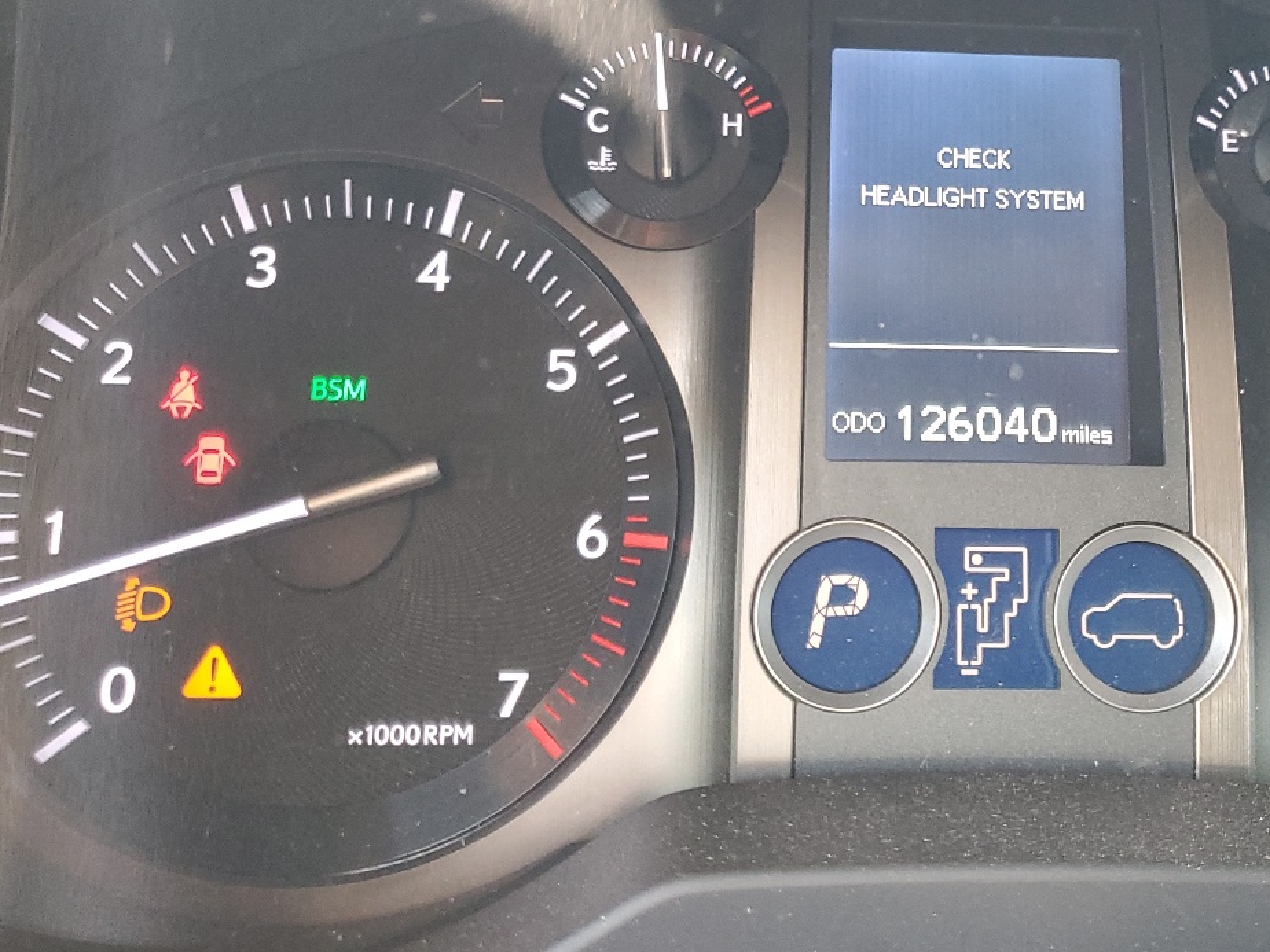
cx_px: 937
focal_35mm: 45
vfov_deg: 31.7
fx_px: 1651
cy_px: 253
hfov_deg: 41.0
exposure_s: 1/60.2
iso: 150
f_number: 1.5
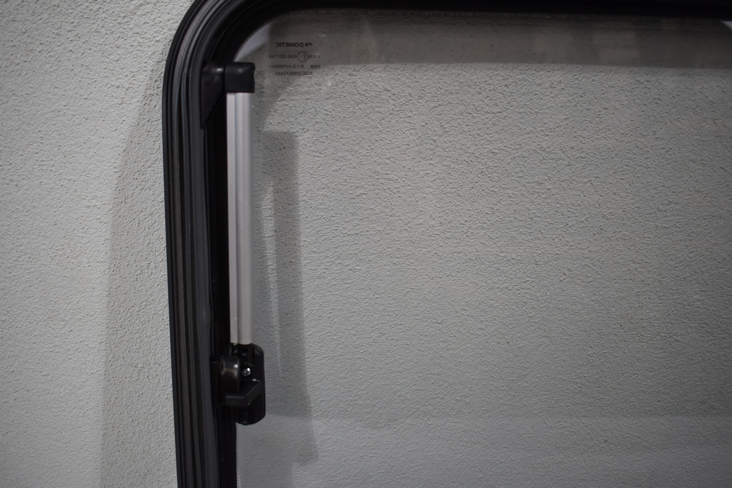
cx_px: 366
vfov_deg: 40.0
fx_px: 671
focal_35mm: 33
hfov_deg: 57.2
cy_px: 244
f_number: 3.8
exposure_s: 1/250
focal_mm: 22
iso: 500
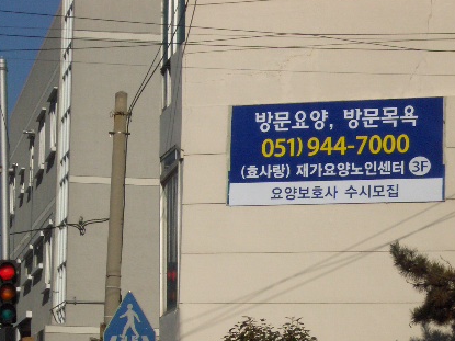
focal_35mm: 162
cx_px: 163
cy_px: 255
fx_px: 2129
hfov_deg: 12.2
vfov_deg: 9.1
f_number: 7.7
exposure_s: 1/1000
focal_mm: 17.4
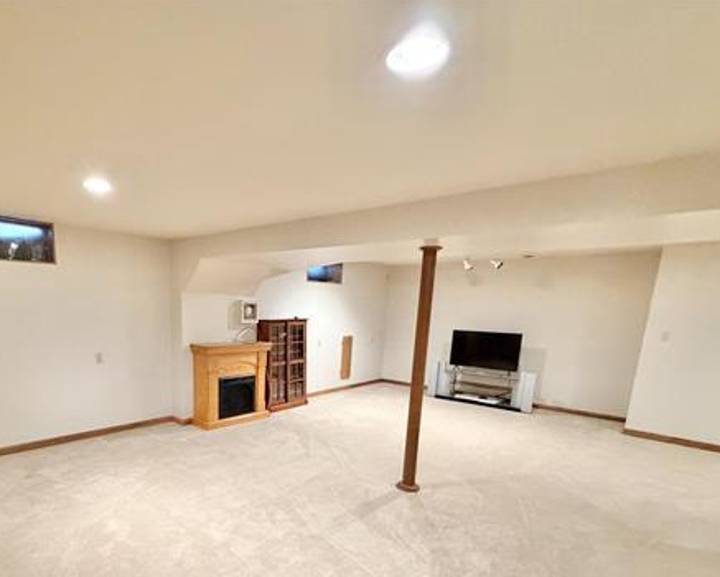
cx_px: 265
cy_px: 392
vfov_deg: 66.0
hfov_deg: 78.7
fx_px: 426
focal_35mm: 20
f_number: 2.2
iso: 1000
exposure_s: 1/60
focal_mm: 2.22
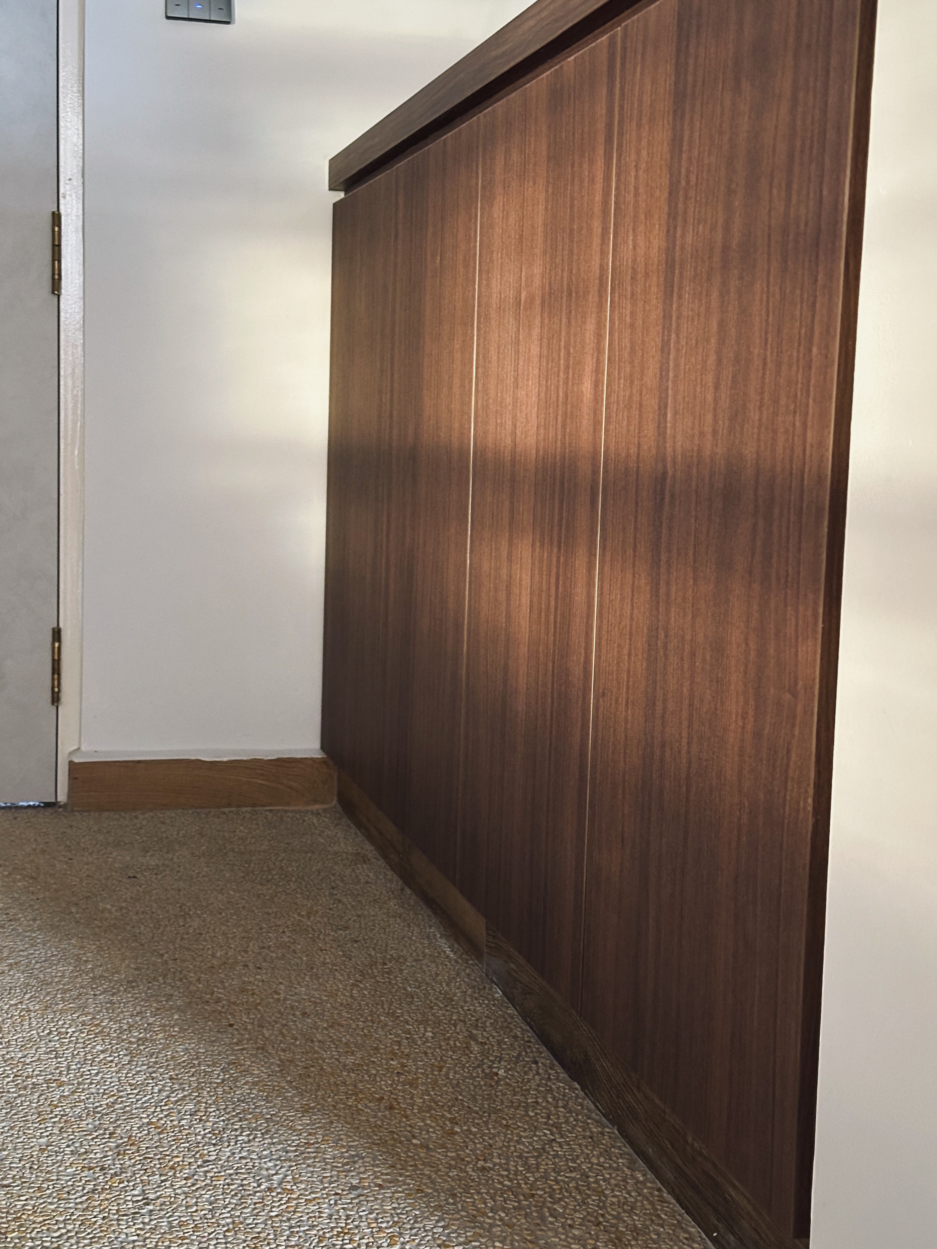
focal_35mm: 48
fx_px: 1732
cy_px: 624
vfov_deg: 39.7
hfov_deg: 30.3
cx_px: 468
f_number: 1.78
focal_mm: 6.86
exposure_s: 1/30
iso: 640
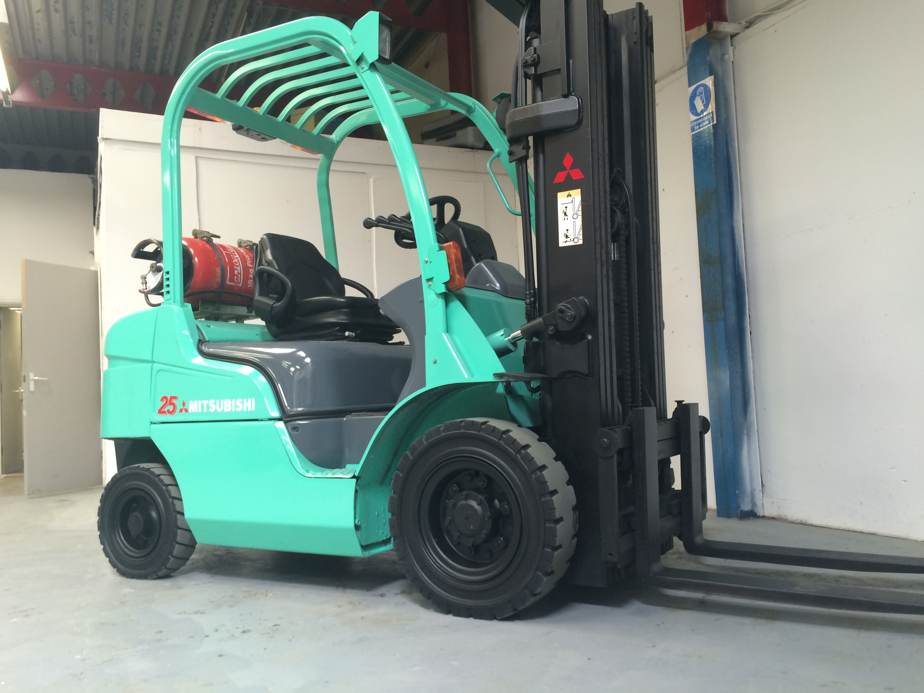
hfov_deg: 61.7
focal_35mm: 29
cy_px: 346
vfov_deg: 48.2
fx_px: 774
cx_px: 462
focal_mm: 4.15
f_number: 2.2
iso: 100
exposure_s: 1/33
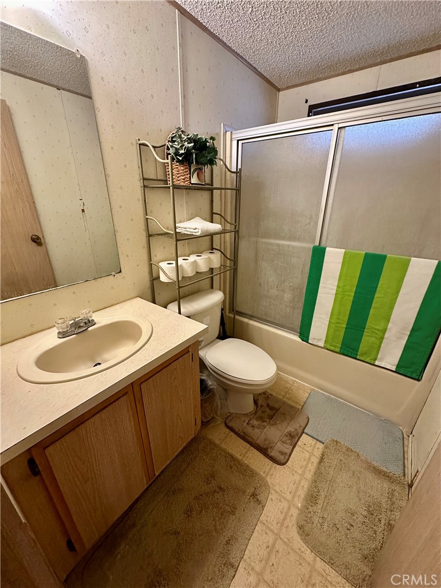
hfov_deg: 85.7
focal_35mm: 14
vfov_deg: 102.1
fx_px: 238
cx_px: 220
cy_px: 294
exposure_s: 1/60
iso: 640
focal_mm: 2.22
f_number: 2.2
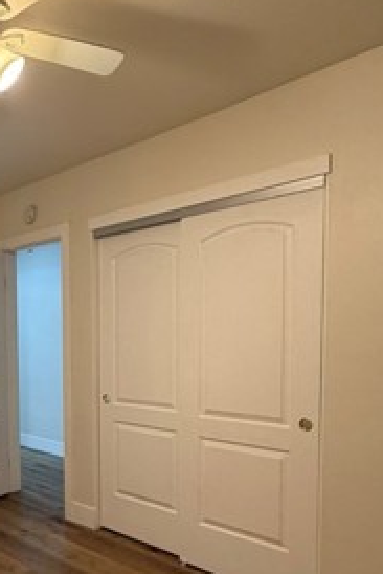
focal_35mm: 34
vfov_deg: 54.8
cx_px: 4
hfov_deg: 35.4
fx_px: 542
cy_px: 375
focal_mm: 2.22
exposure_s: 1/60
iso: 200
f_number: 2.2
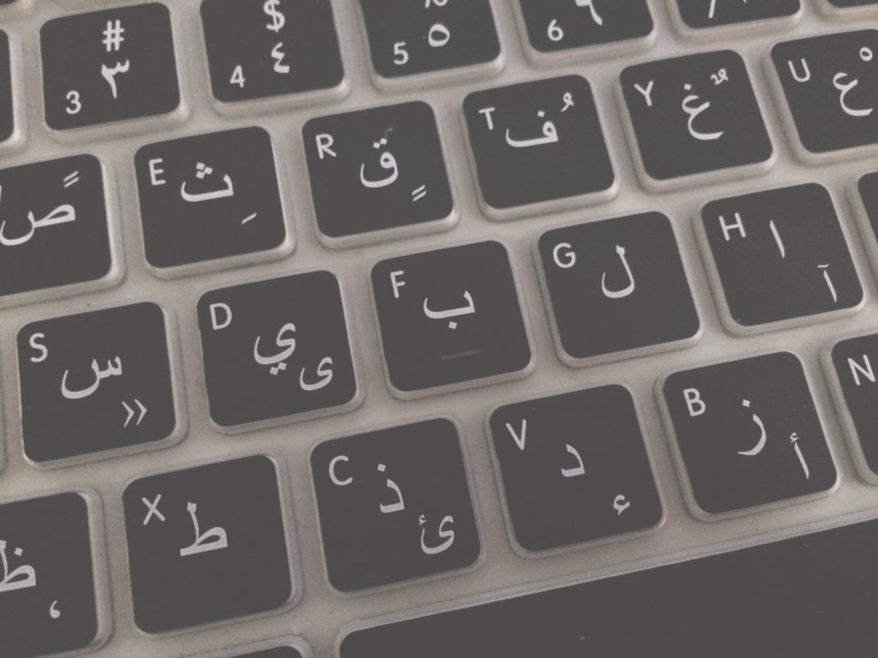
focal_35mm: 29
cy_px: 329
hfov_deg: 61.7
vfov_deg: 48.2
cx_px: 439
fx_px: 736
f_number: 2.2
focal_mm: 4.15
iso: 1250
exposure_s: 1/17
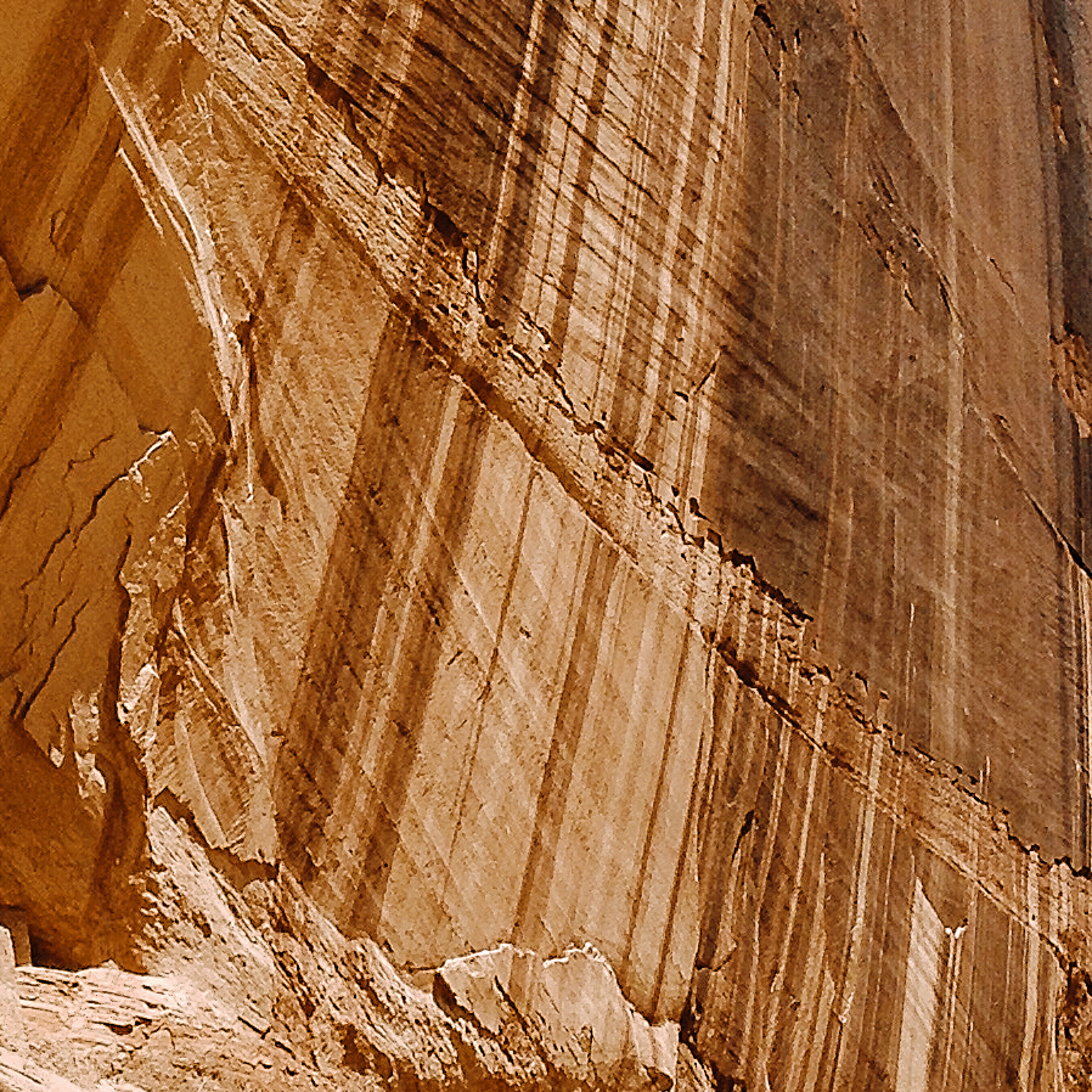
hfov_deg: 16.2
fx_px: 3783
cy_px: 340
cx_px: 79
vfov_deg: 16.4
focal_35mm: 106
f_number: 2.4
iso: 50
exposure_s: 1/2200
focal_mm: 4.12
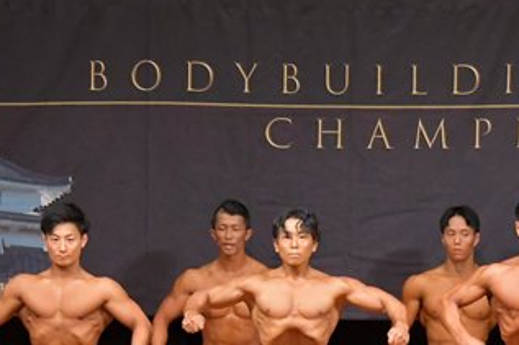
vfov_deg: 3.7
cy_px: 376
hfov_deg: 5.6
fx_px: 5288
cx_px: 382
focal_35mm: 367
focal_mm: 100
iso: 6400
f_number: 5.6
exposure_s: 1/400
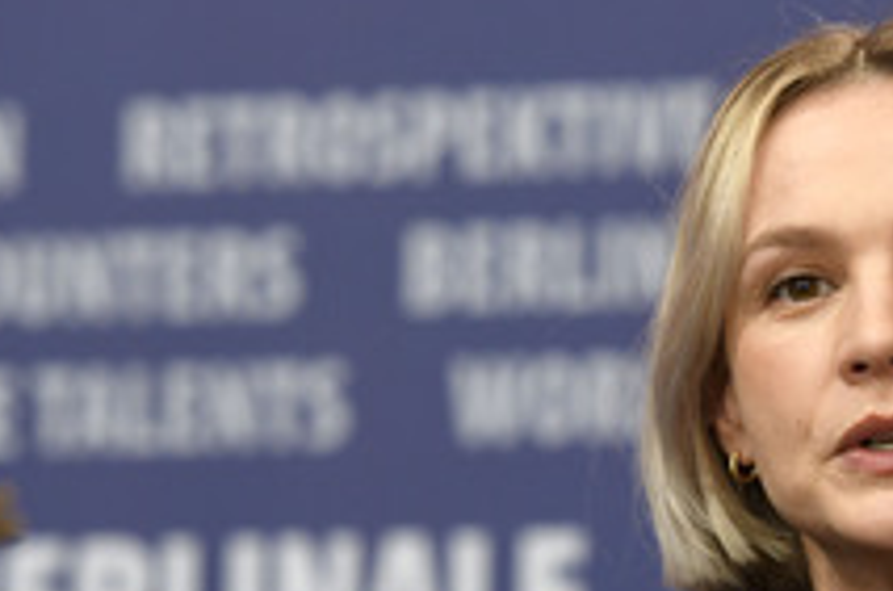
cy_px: 578
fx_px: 8663
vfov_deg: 3.9
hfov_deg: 5.9
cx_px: 916
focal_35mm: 350
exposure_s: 1/320
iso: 1250
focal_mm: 165
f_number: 4
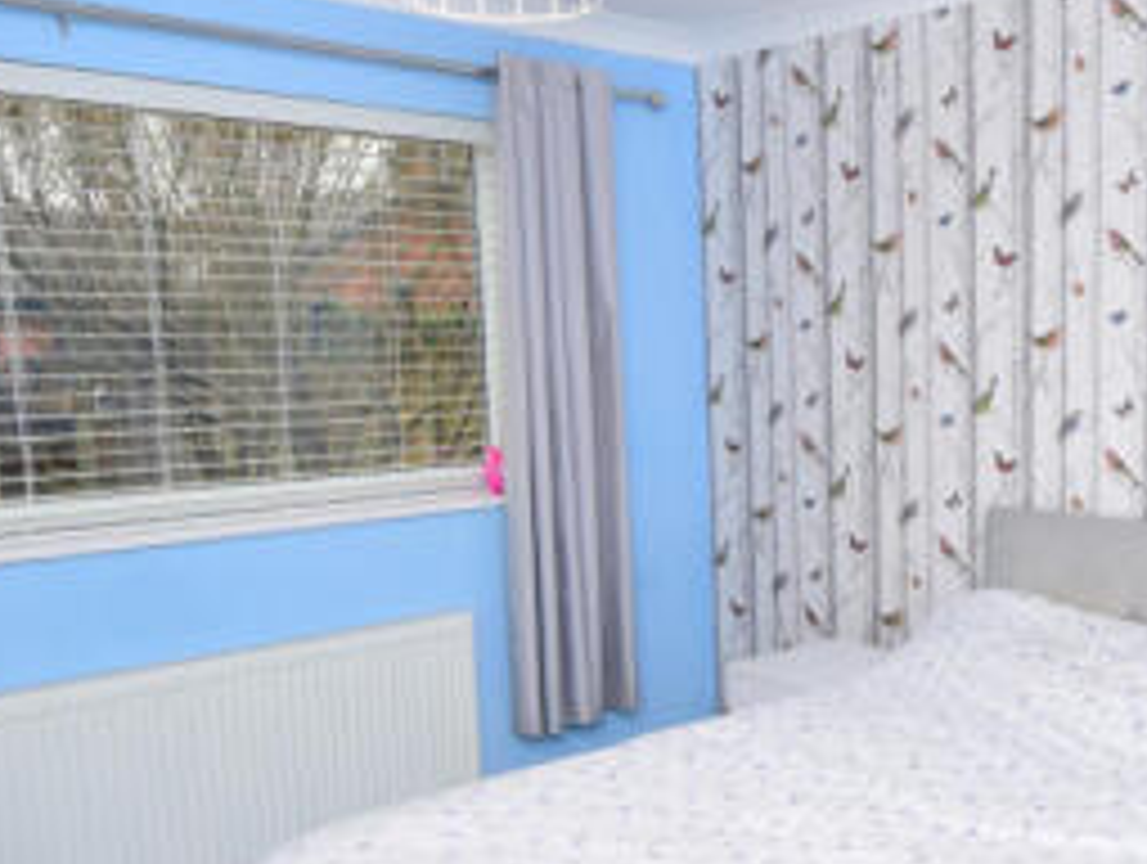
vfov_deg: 38.4
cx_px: 866
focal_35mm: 37
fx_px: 1228
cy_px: 565
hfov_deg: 48.1
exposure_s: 1/60
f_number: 9
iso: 500
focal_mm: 10
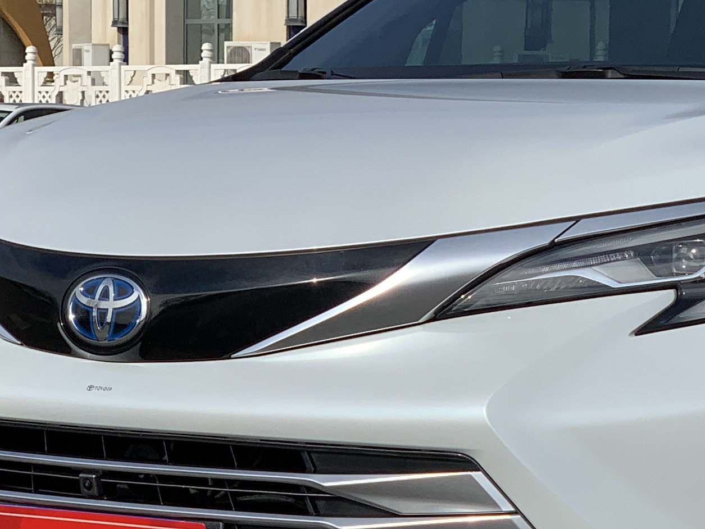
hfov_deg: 11.6
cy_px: 318
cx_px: 827
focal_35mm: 167
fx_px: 3402
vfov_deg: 8.9
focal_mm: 6
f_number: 2.4
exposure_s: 1/1845
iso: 16
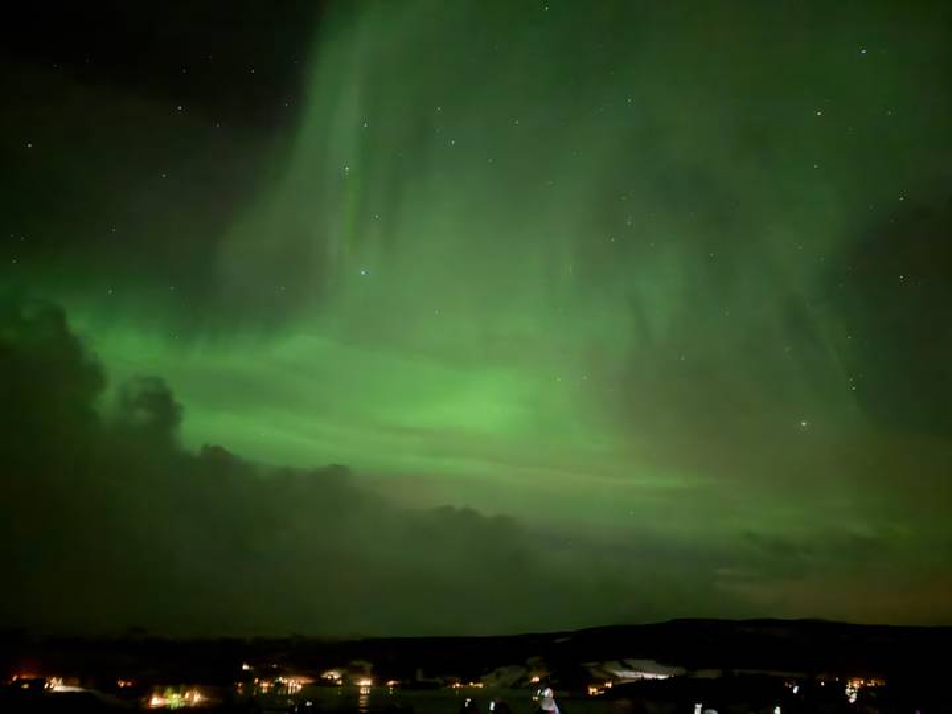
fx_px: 660
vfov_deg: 56.8
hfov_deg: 71.6
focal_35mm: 24
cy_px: 357
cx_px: 476
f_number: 1.78
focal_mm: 6.76
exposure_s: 1
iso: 8000
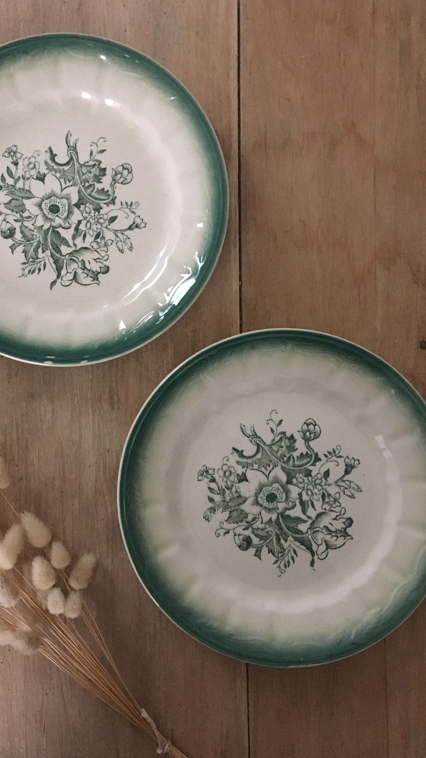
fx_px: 643
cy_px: 381
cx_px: 180
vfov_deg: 61.0
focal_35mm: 32
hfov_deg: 36.6
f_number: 2.2
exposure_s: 1/17
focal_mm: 4.15
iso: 400
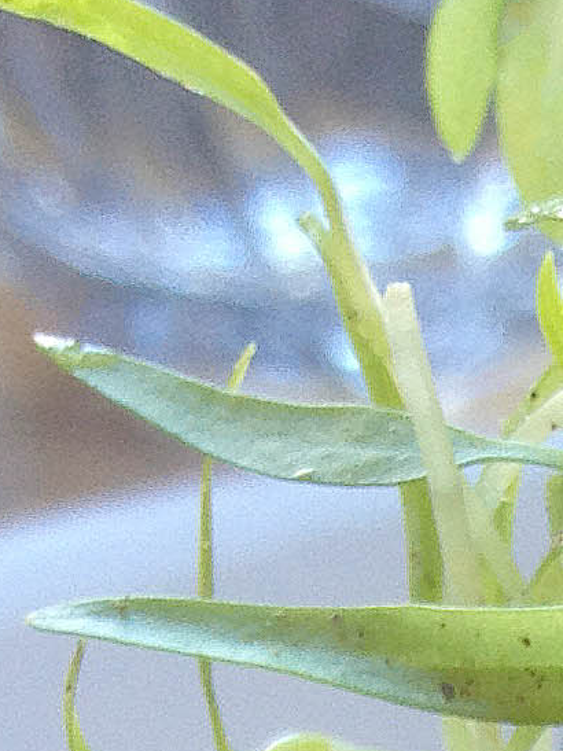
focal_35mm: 209
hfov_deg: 6.7
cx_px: 1387
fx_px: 4534
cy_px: 2046
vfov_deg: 8.3
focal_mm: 4.28
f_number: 2.4
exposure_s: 1/40
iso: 64
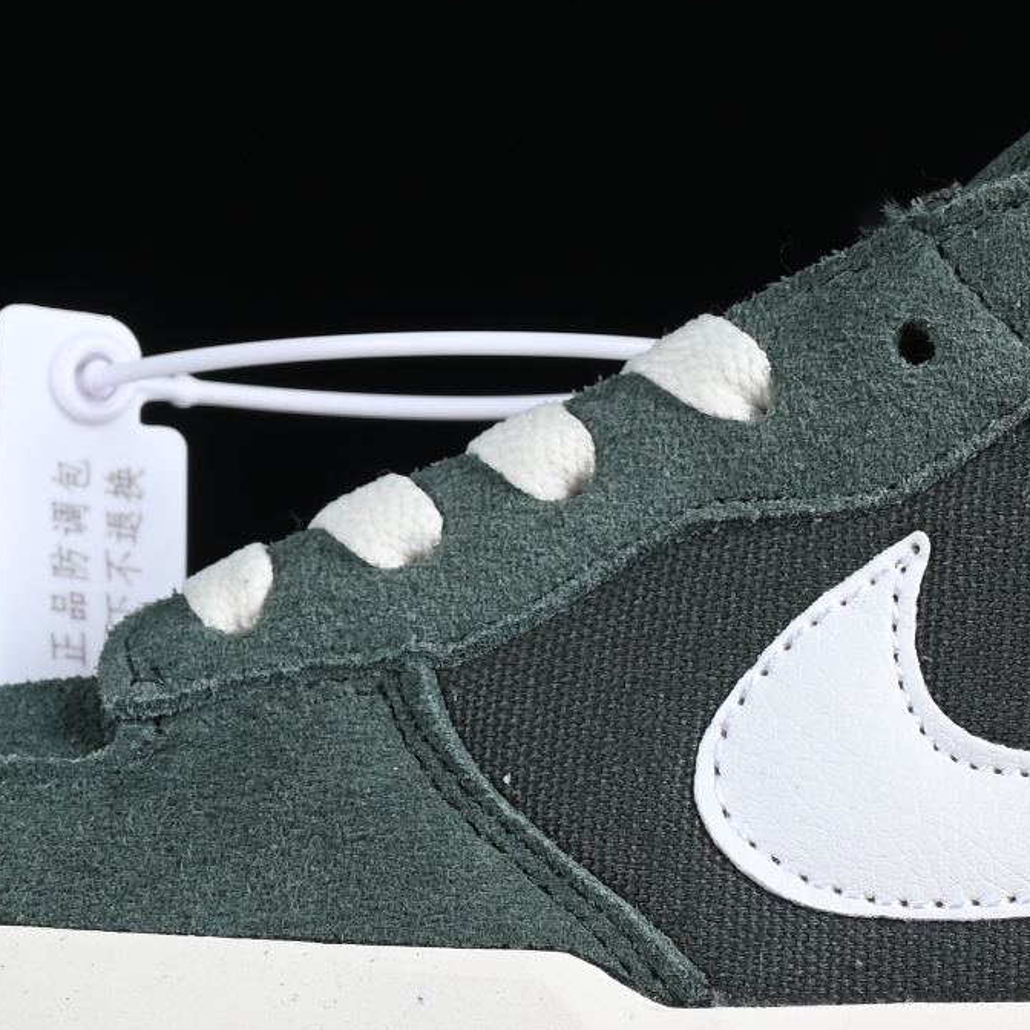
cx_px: 864
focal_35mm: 264
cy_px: 446
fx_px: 8887
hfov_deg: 6.6
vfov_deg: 6.6
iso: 160
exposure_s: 1/80
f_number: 7.1
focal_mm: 50
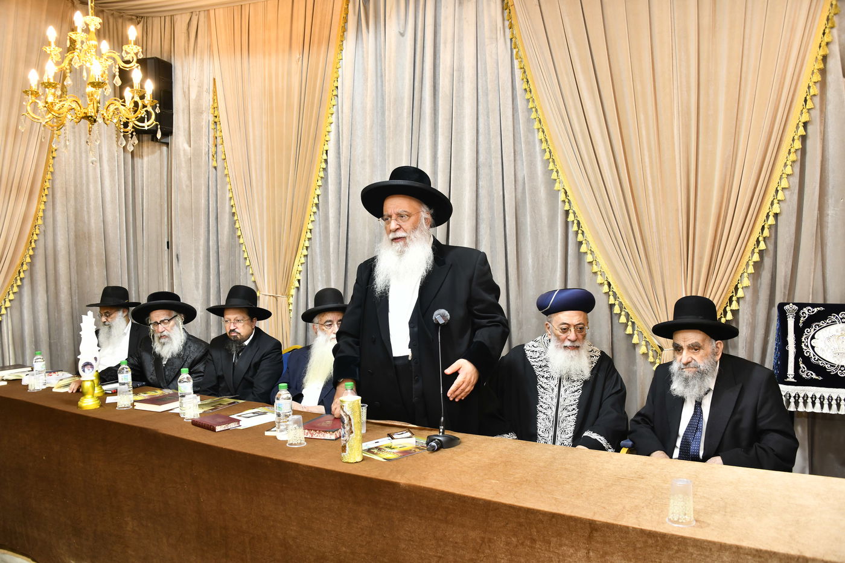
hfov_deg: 65.5
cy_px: 282
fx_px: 657
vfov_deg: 46.4
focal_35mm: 28
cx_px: 422
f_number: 5.6
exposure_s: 1/100
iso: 640
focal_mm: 28
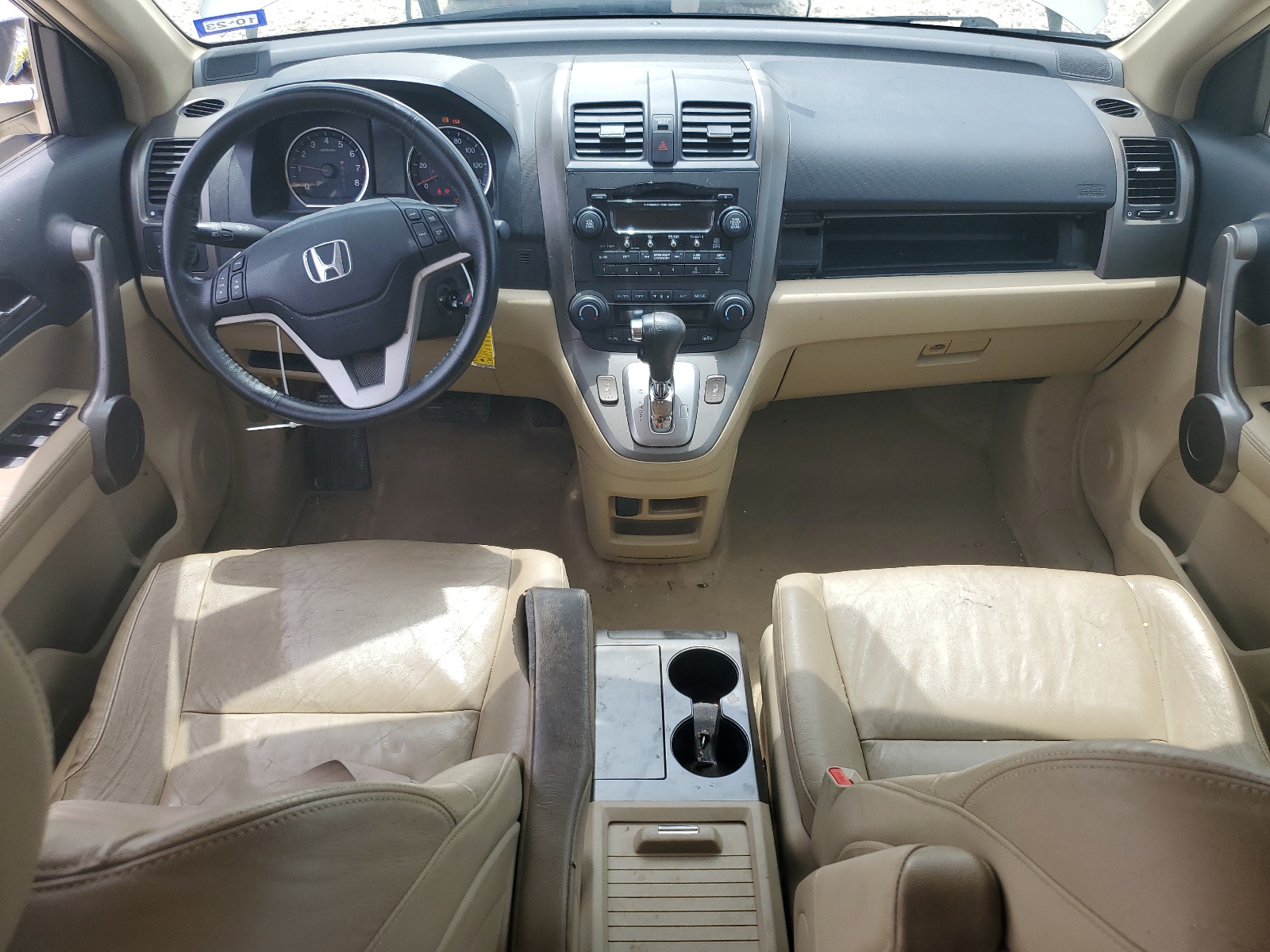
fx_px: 954
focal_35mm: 26
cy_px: 476
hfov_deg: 67.3
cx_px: 635
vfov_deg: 53.1
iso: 50
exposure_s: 1/1000
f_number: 1.5
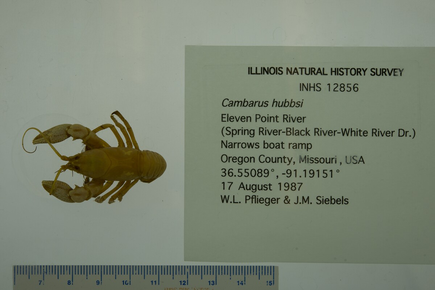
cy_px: 145
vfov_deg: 22.6
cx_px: 218
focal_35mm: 60
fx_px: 725
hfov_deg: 33.4
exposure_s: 1/160
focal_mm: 60
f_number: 10
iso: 100
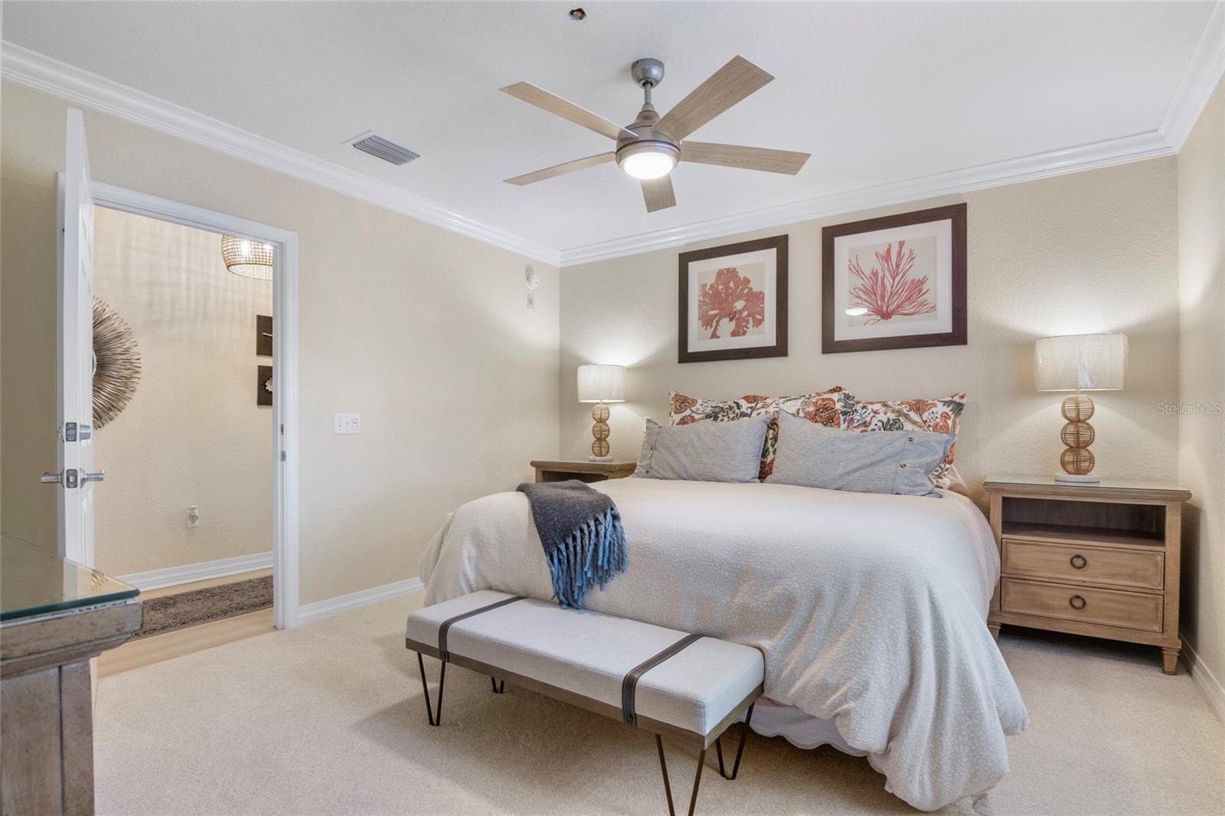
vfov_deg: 72.0
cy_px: 408
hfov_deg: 95.0
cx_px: 612
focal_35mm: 16
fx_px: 561
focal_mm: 11
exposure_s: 1.3
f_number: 8
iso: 100
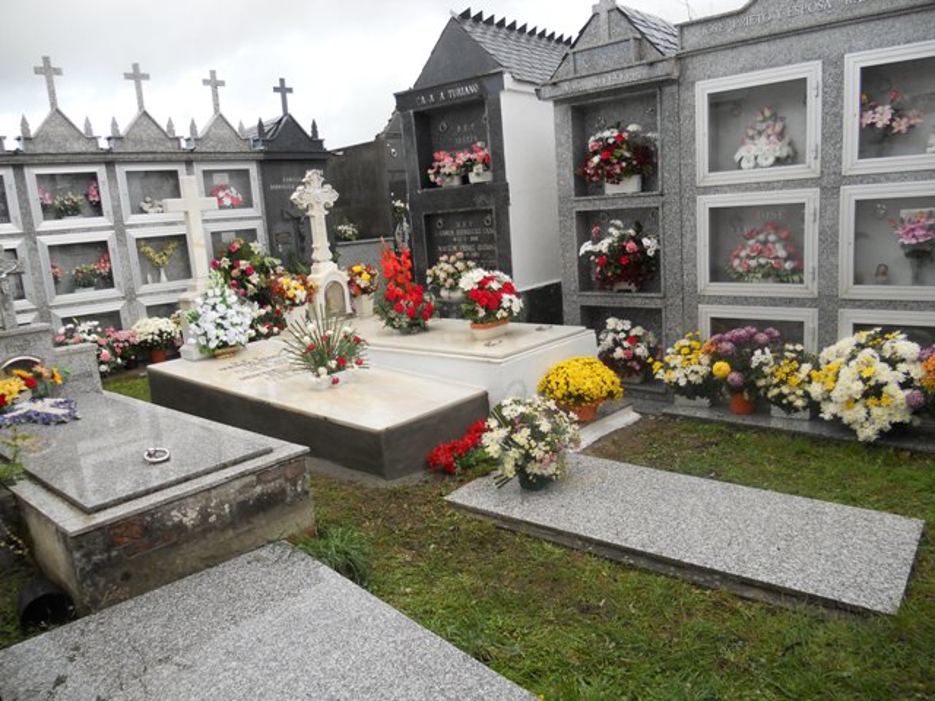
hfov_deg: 65.3
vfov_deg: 51.4
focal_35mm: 27
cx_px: 468
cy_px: 350
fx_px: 729
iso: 80
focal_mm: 4.9
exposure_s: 1/160
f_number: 3.2
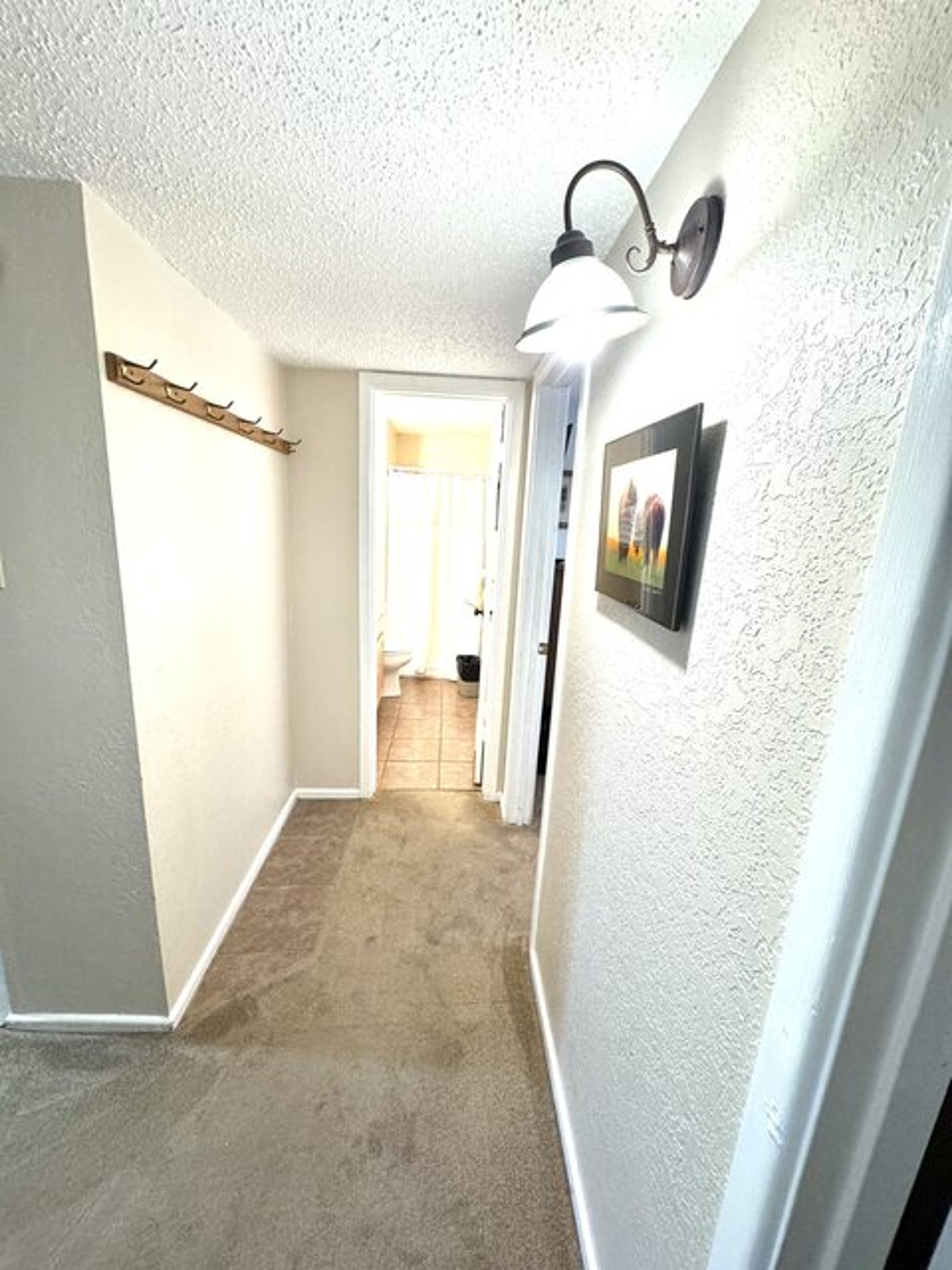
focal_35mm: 14
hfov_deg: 85.7
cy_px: 635
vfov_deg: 102.1
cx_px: 476
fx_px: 513
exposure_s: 1/120
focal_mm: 2.22
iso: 320
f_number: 2.2
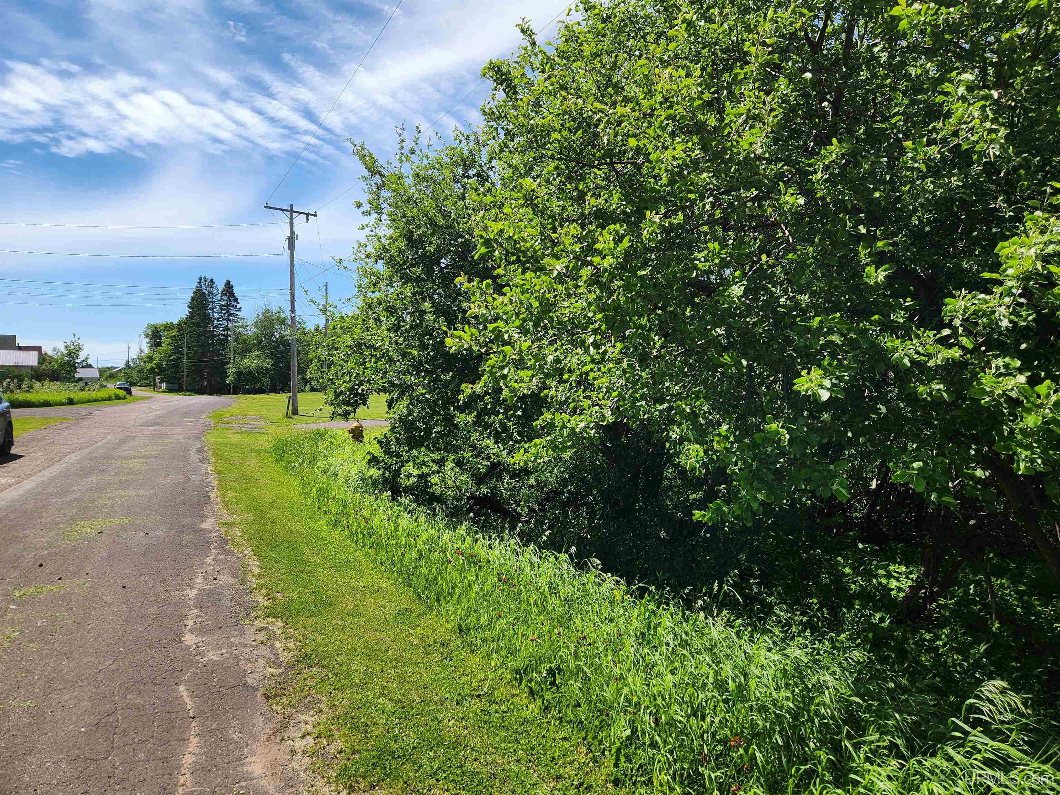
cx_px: 530
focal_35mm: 23
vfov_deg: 58.9
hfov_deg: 73.9
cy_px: 398
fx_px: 704
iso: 20
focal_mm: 5.4
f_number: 1.8
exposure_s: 1/1422
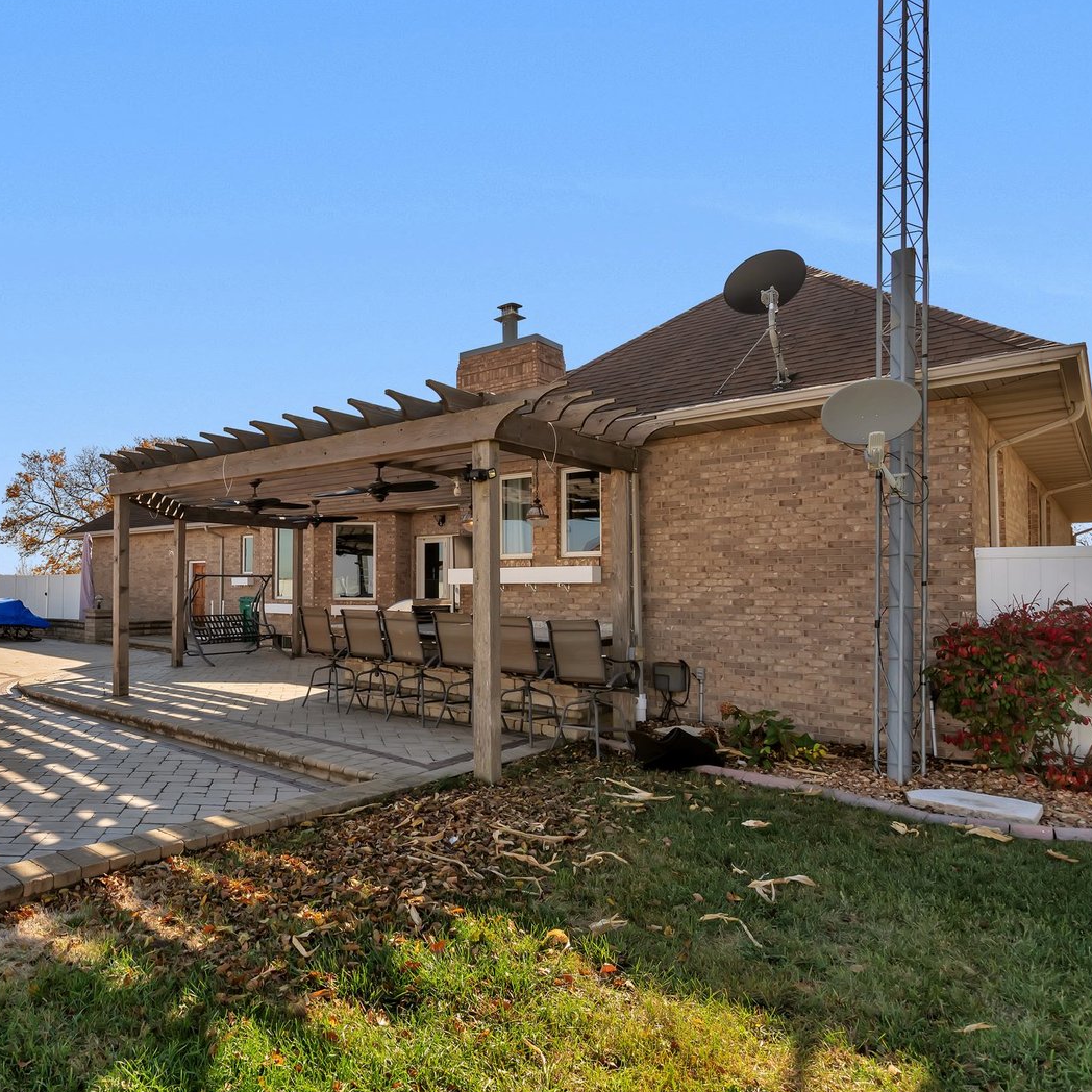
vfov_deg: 72.1
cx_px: 299
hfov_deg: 68.4
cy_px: 551
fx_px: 749
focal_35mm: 21
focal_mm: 16
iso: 640
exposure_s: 1/640
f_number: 9
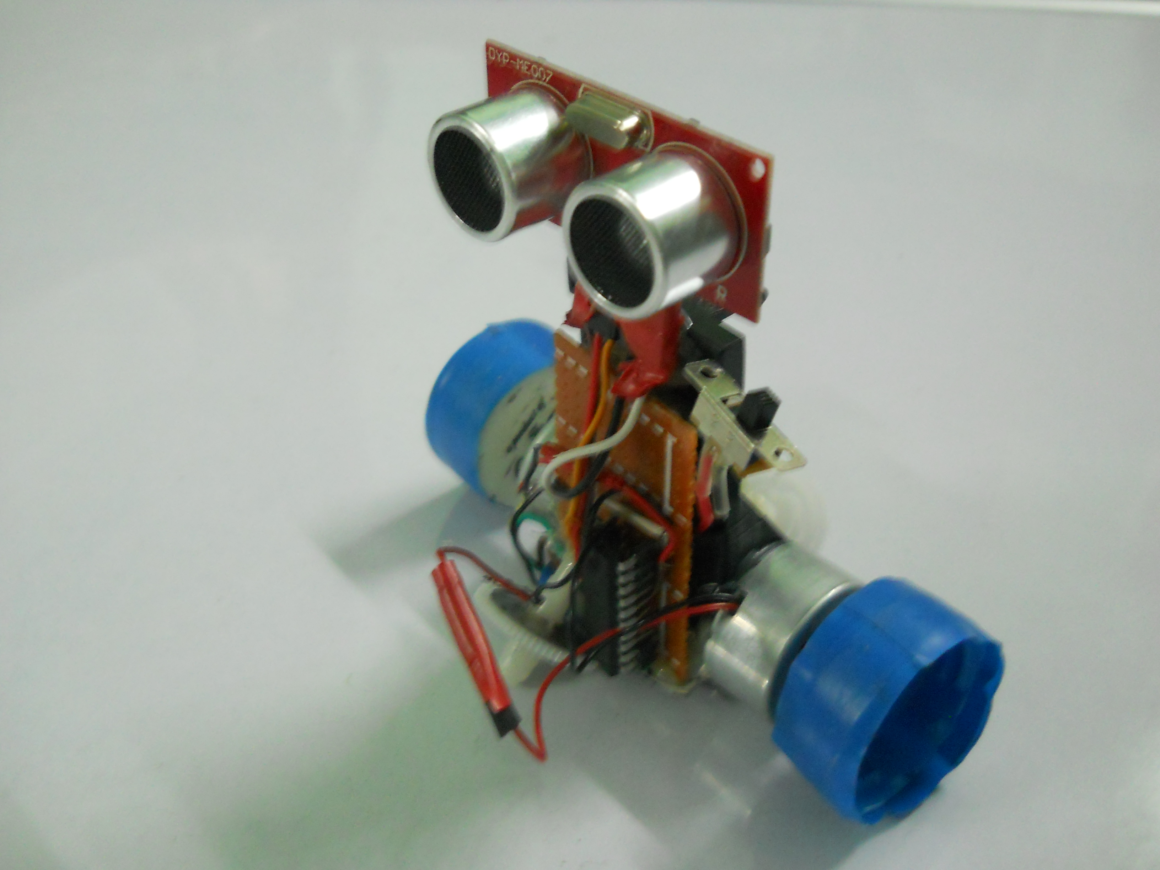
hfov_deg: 45.8
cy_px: 435
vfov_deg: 35.1
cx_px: 580
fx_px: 1374
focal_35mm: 41
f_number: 3.1
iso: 400
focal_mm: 6.72
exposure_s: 1/8
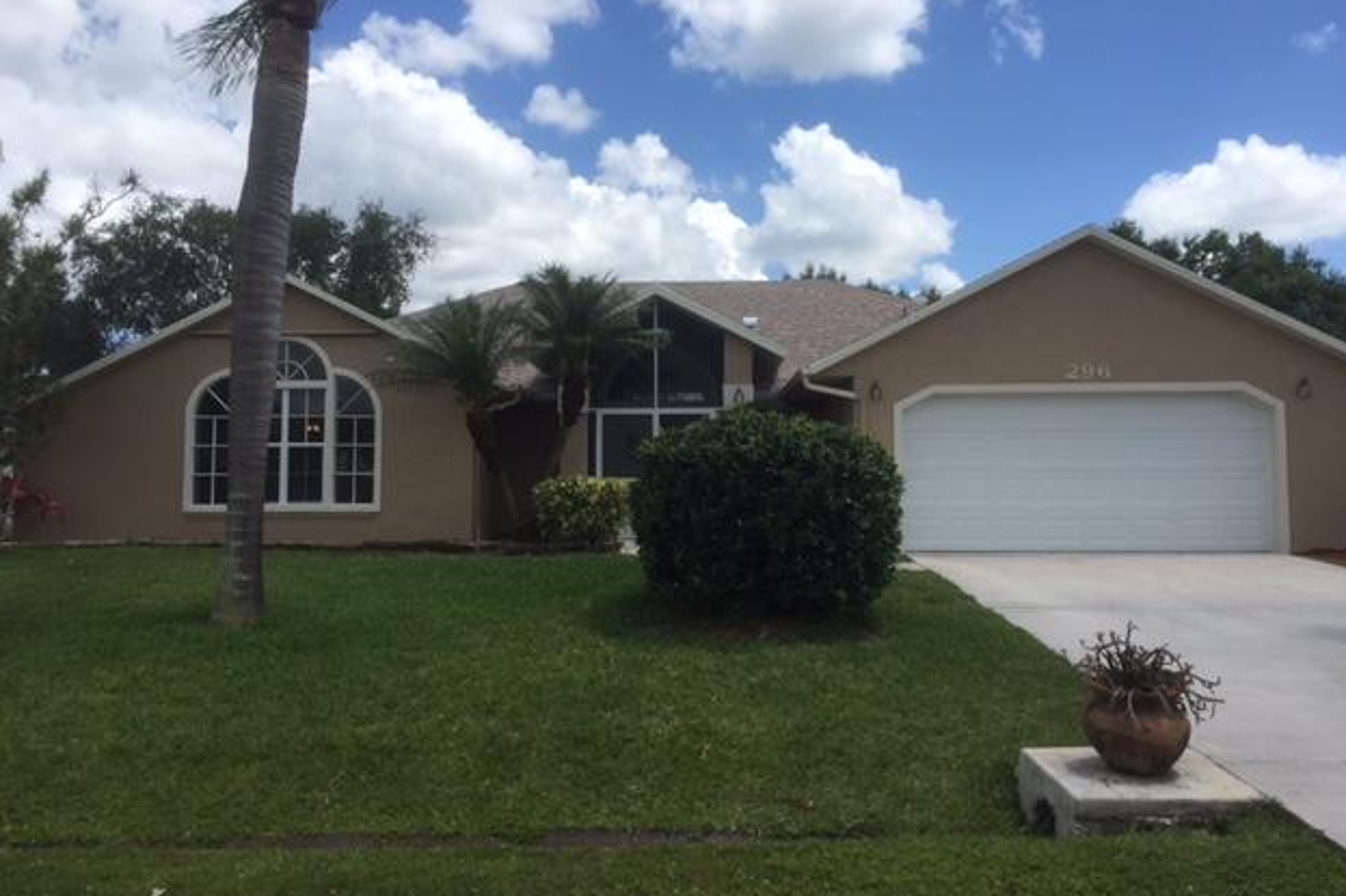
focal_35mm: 31
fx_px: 1159
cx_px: 674
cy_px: 410
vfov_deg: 42.3
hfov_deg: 60.3
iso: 32
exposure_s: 1/2475
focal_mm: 4.15
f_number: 2.2
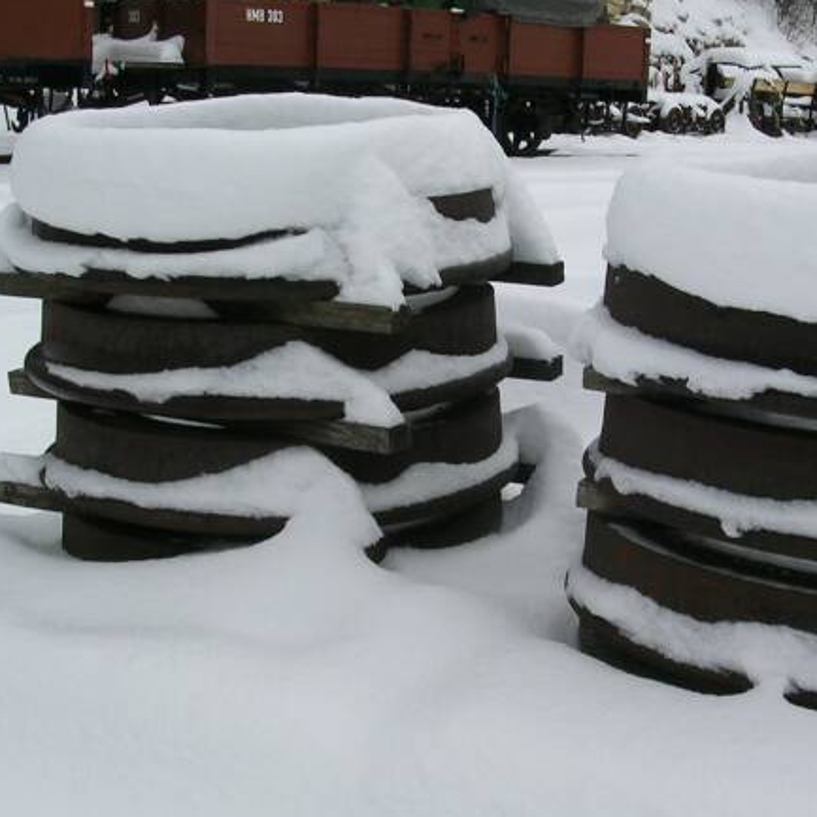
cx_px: 581
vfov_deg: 27.7
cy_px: 409
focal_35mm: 62
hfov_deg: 27.5
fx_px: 1656
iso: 50
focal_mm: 5.8
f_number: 5.6
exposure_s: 1/300
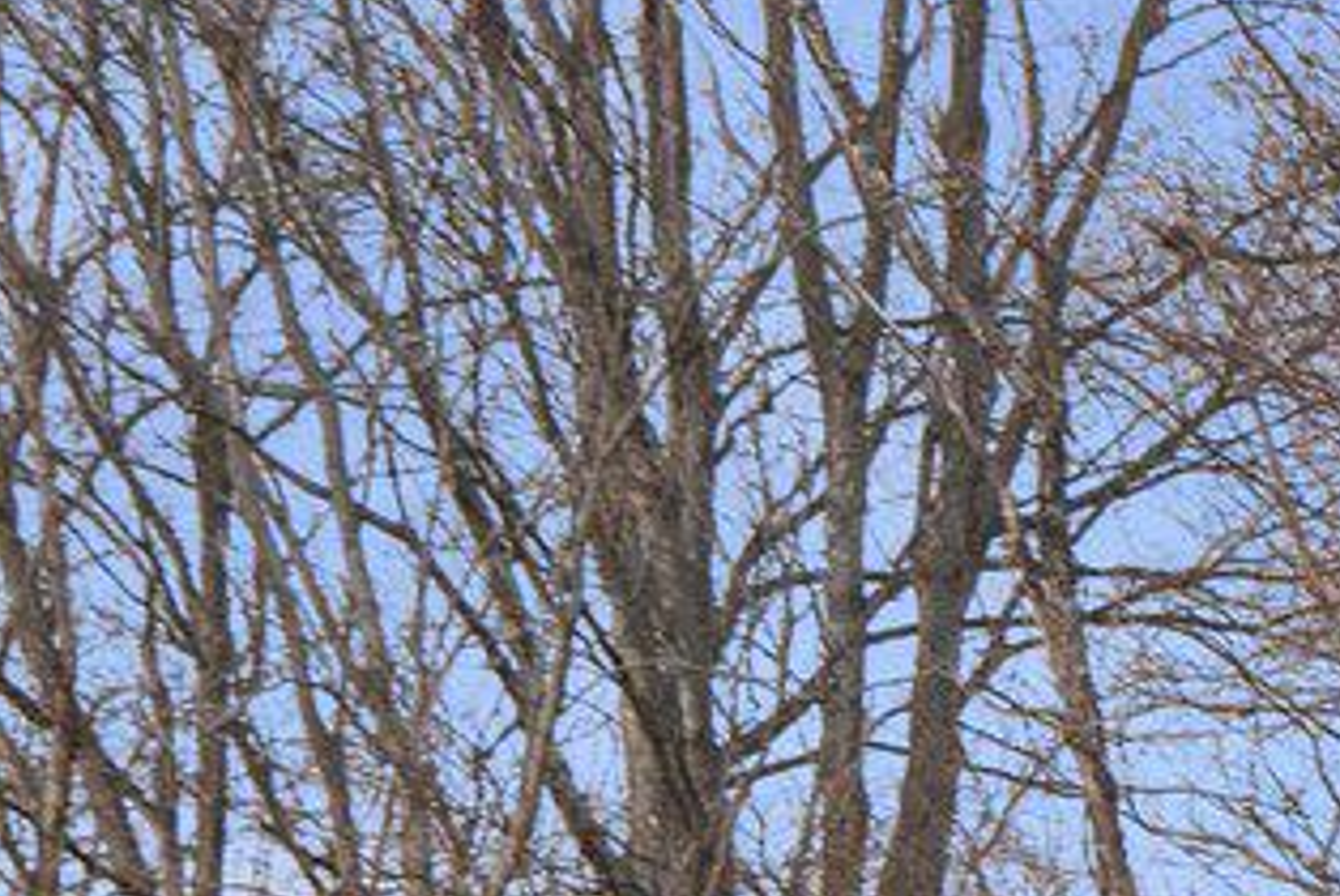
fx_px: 8494
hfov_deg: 8.3
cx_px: 3226
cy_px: 2037
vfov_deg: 5.8
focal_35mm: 228
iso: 250
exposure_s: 1/80
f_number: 13
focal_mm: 35
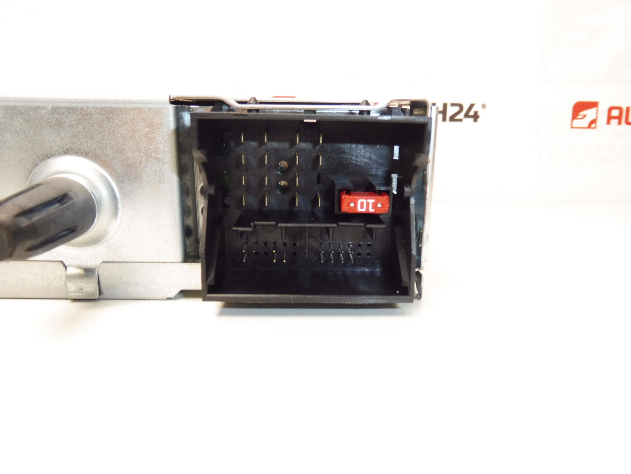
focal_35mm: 25
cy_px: 237
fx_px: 456
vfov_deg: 54.9
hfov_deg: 69.4
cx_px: 316
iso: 200
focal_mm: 4.4
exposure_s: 1/60
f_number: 3.5
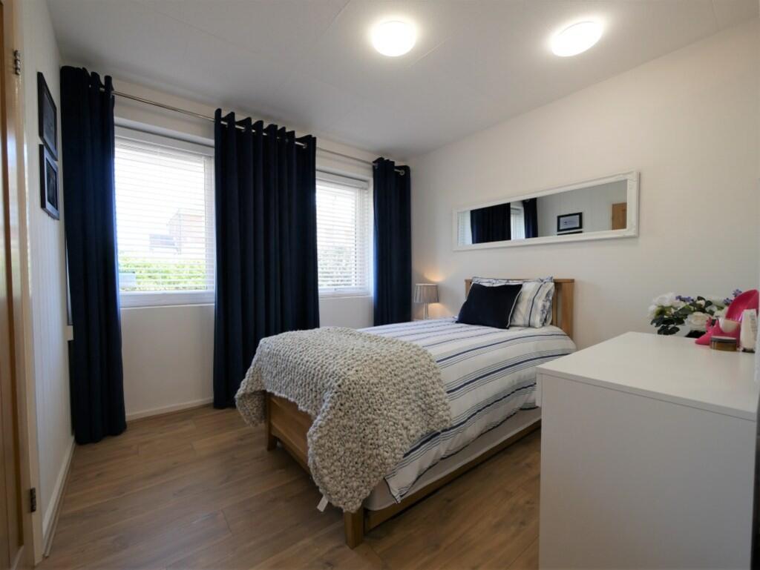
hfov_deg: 102.0
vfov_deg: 85.7
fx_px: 308
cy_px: 285
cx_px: 380
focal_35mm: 14
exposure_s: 1/60
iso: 250
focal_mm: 7
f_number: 4
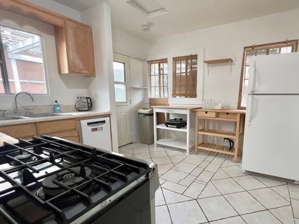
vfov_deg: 74.6
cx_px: 180
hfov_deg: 89.8
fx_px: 147
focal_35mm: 17
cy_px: 123
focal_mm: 1.57
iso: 160
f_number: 1.8
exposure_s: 1/60
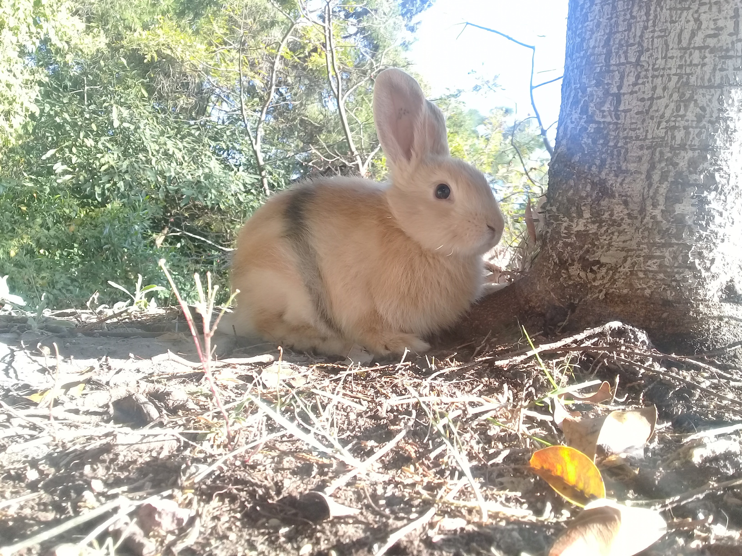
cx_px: 371
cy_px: 278
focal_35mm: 31
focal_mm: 3.3
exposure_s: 1/120
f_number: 2.2
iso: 50
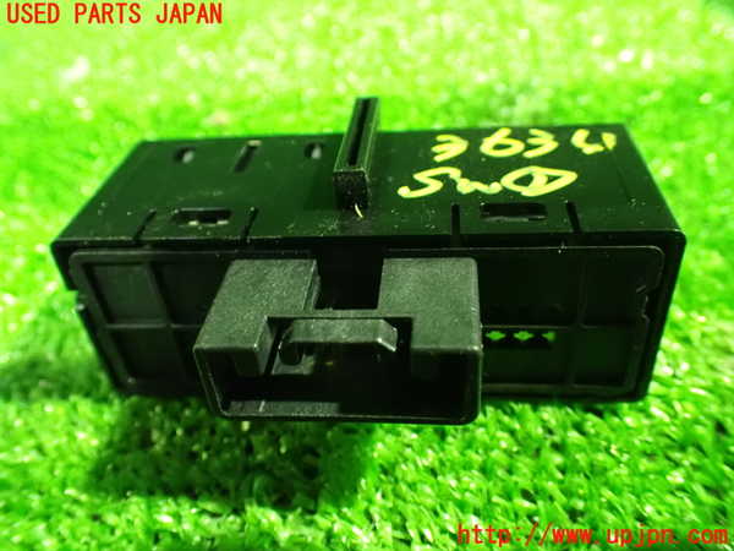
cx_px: 367
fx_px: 636
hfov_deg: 60.0
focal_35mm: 30
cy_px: 276
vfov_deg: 46.8
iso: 1600
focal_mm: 5.4
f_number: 2.3
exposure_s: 1/20
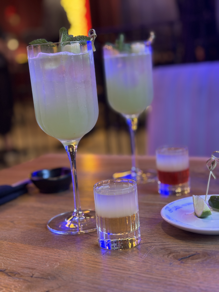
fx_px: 439
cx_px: 110
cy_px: 146
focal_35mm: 52
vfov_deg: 36.8
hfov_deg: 28.0
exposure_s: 1/50
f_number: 1.6
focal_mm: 5.96
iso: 125
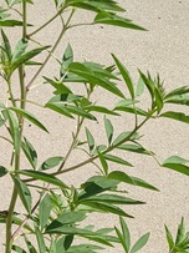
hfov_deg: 14.0
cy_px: 312
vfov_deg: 18.2
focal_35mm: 102
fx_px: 743
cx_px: -51
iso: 82
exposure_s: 1/3906
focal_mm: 4.44
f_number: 1.8
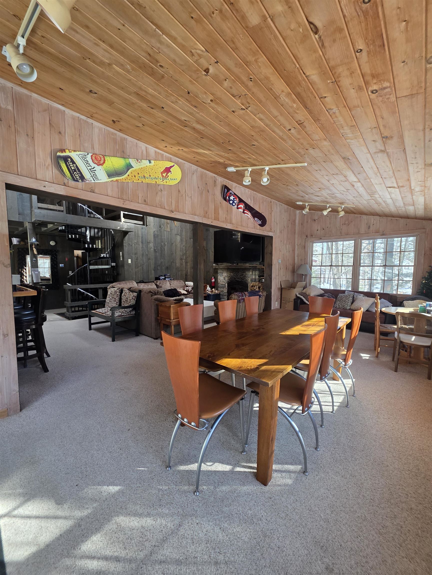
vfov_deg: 106.2
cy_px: 288
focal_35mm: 13
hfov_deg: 89.9
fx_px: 216
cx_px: 216
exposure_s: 1/120
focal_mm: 2.2
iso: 160
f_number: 1.9
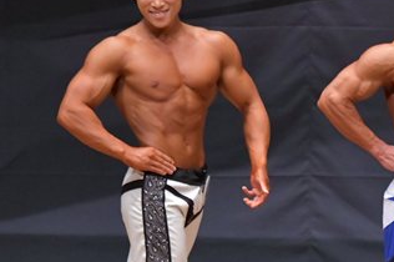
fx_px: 7249
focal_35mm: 663
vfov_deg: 2.1
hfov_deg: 3.1
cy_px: 228
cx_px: 453
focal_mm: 180
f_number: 5.6
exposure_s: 1/400
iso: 6400
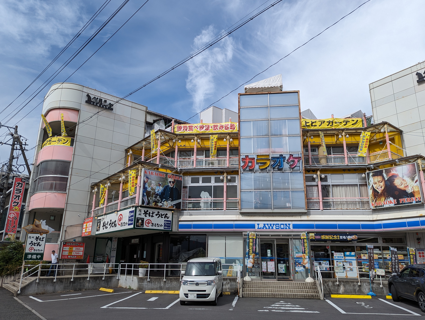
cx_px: 223
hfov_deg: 67.2
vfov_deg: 53.1
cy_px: 170
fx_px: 320
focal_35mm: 26
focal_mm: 6.81
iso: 48
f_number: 1.85
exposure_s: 1/2632
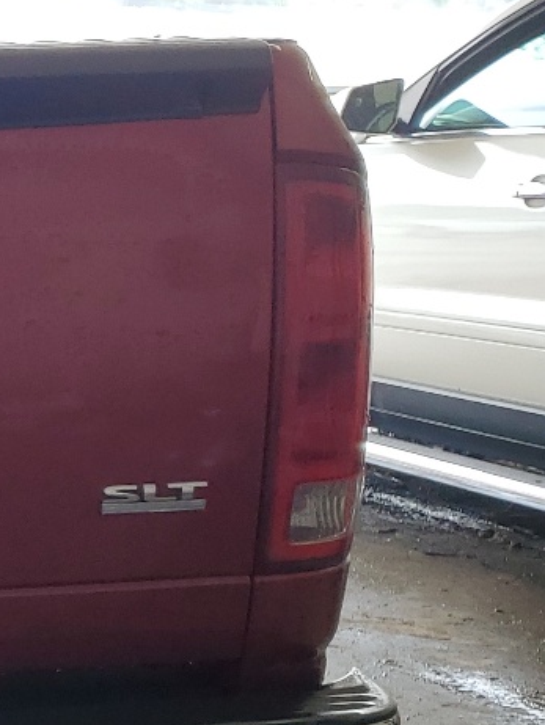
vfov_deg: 21.7
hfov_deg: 13.1
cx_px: -696
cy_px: 452
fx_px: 1888
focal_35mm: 90
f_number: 1.5
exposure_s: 1/244
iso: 50
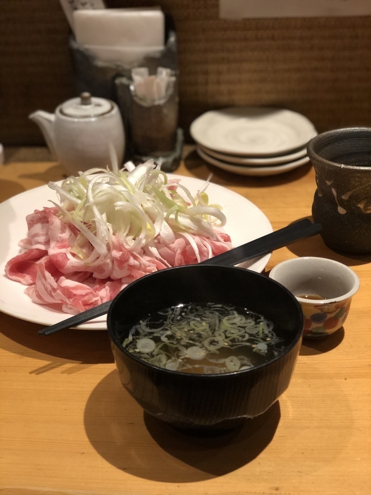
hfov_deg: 28.0
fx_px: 743
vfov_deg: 36.8
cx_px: 186
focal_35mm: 52
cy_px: 248
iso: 160
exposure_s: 1/9
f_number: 2.4
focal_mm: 6
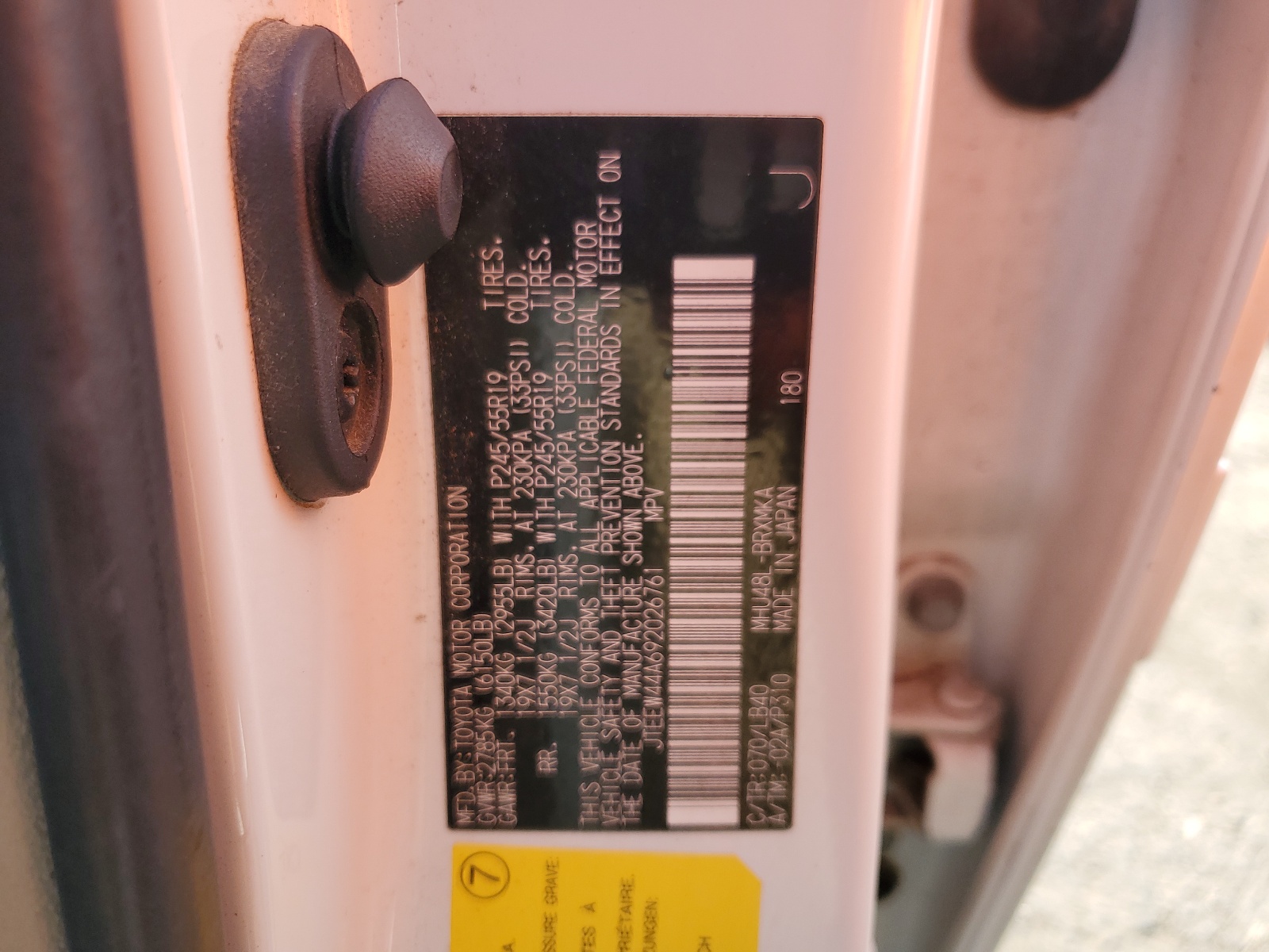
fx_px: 953
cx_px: 634
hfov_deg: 67.3
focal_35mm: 26
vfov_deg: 53.1
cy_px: 476
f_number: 1.5
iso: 50
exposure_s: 1/227
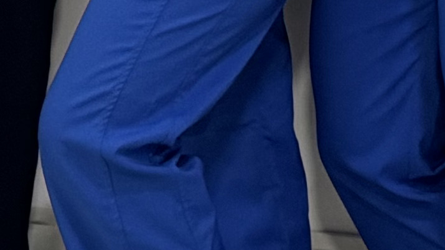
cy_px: -479
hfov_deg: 10.3
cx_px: 304
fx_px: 2466
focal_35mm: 209
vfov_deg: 5.5
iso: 250
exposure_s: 1/60
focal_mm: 6.76
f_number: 1.78
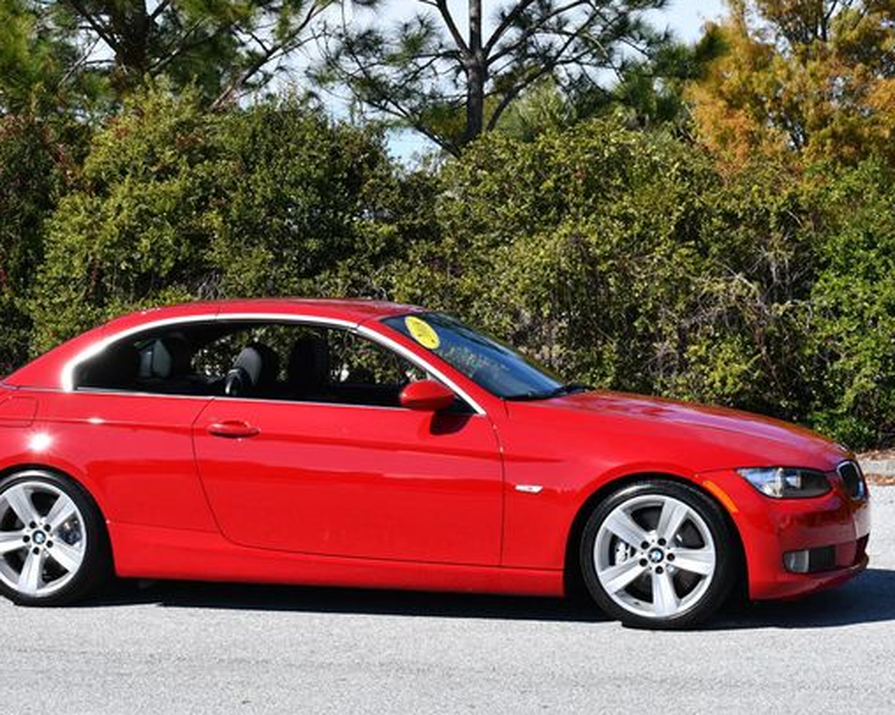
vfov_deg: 17.1
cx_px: 374
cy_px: 365
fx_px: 2383
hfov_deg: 21.3
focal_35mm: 90
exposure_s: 1/250
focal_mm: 38
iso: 100
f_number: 8
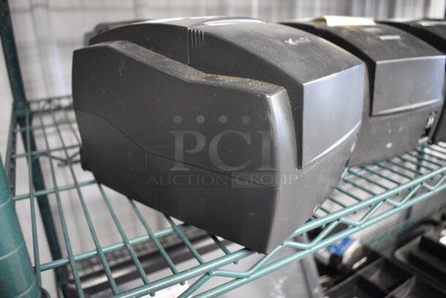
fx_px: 335
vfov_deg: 48.0
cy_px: 149
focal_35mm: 27
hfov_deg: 67.3
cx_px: 223
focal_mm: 18
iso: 2800
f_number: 4
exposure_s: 1/60
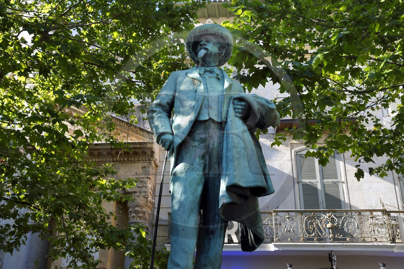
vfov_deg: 30.5
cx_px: 202
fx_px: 493
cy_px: 134
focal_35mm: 44
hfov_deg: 44.5
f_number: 8
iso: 400
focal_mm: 44
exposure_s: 1/250
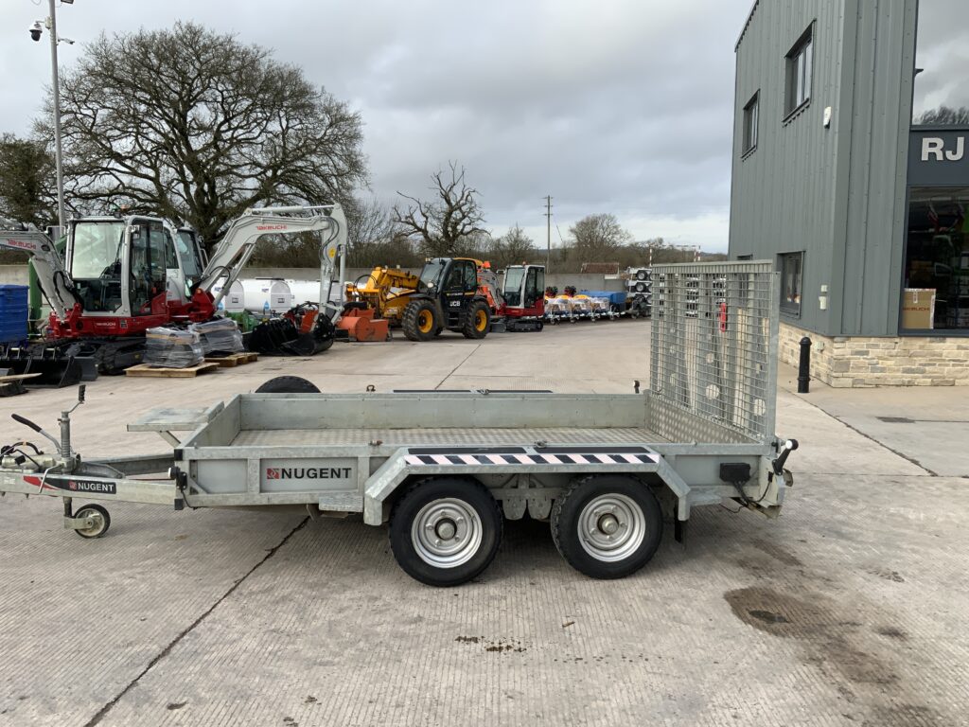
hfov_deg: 61.7
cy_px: 364
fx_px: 812
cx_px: 484
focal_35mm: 29
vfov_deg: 48.2
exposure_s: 1/792
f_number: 1.8
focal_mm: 3
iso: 16
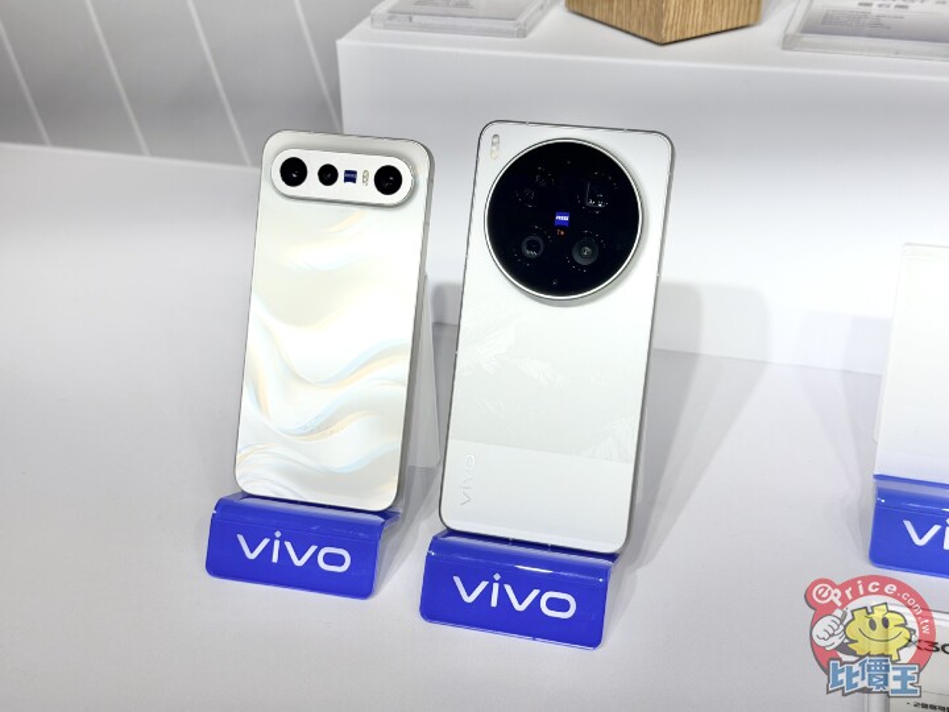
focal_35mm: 48
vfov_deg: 30.3
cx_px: 474
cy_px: 356
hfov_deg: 39.7
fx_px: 1316
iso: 64
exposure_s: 1/534
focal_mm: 6.76
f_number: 1.78
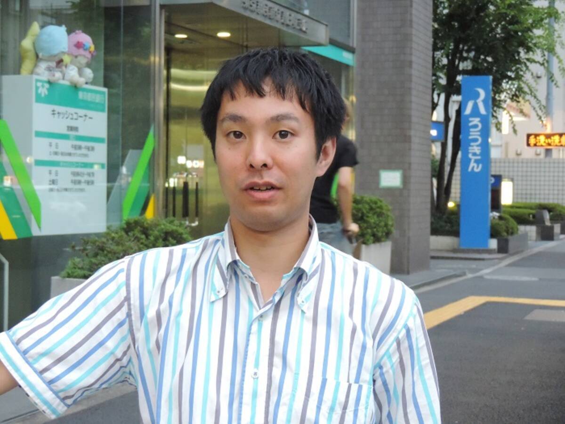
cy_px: 212
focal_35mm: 75
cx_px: 282
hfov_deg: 26.0
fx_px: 1224
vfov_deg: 19.6
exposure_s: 1/50
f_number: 3.9
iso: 1600
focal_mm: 13.3
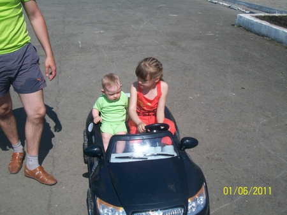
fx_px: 299
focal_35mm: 36
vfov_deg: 39.7
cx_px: 144
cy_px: 108
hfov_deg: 51.3
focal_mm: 6
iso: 80
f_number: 4.8
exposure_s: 1/800
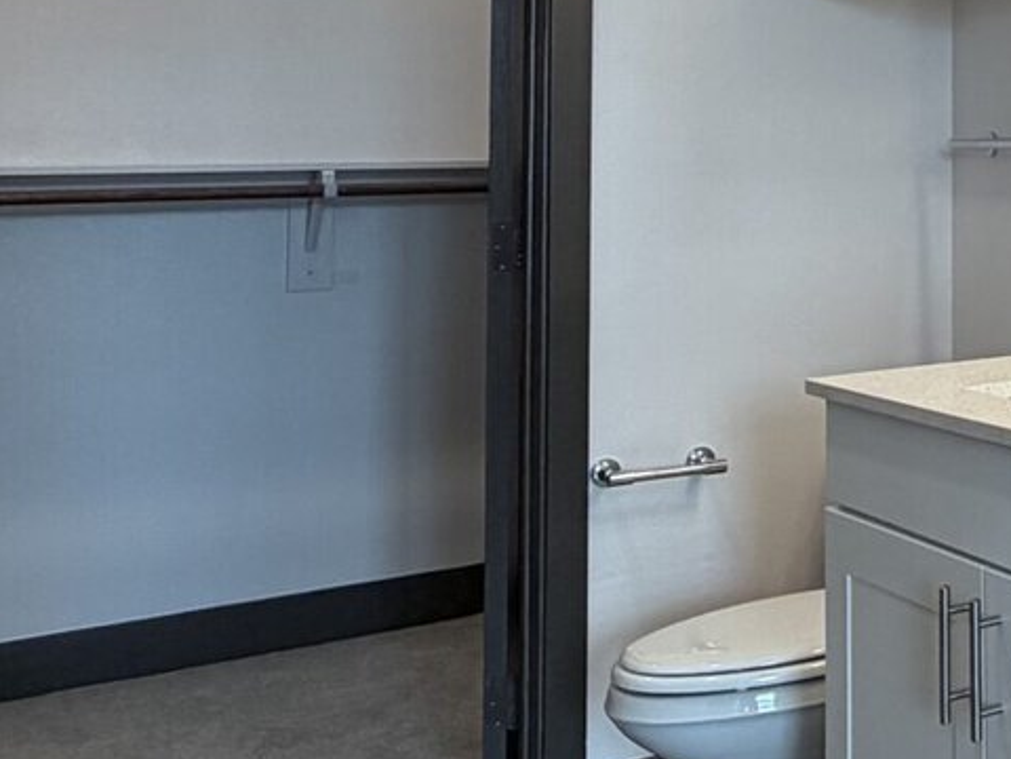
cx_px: 1479
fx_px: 1636
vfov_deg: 25.3
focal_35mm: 56
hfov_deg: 26.2
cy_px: 74
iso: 125
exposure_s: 1/120
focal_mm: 2.22
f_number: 2.2
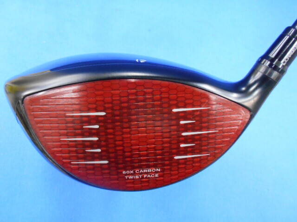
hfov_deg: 67.3
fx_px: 223
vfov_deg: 53.1
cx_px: 148
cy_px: 111
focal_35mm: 26
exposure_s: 1/25
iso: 800
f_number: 3.2
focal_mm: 4.6
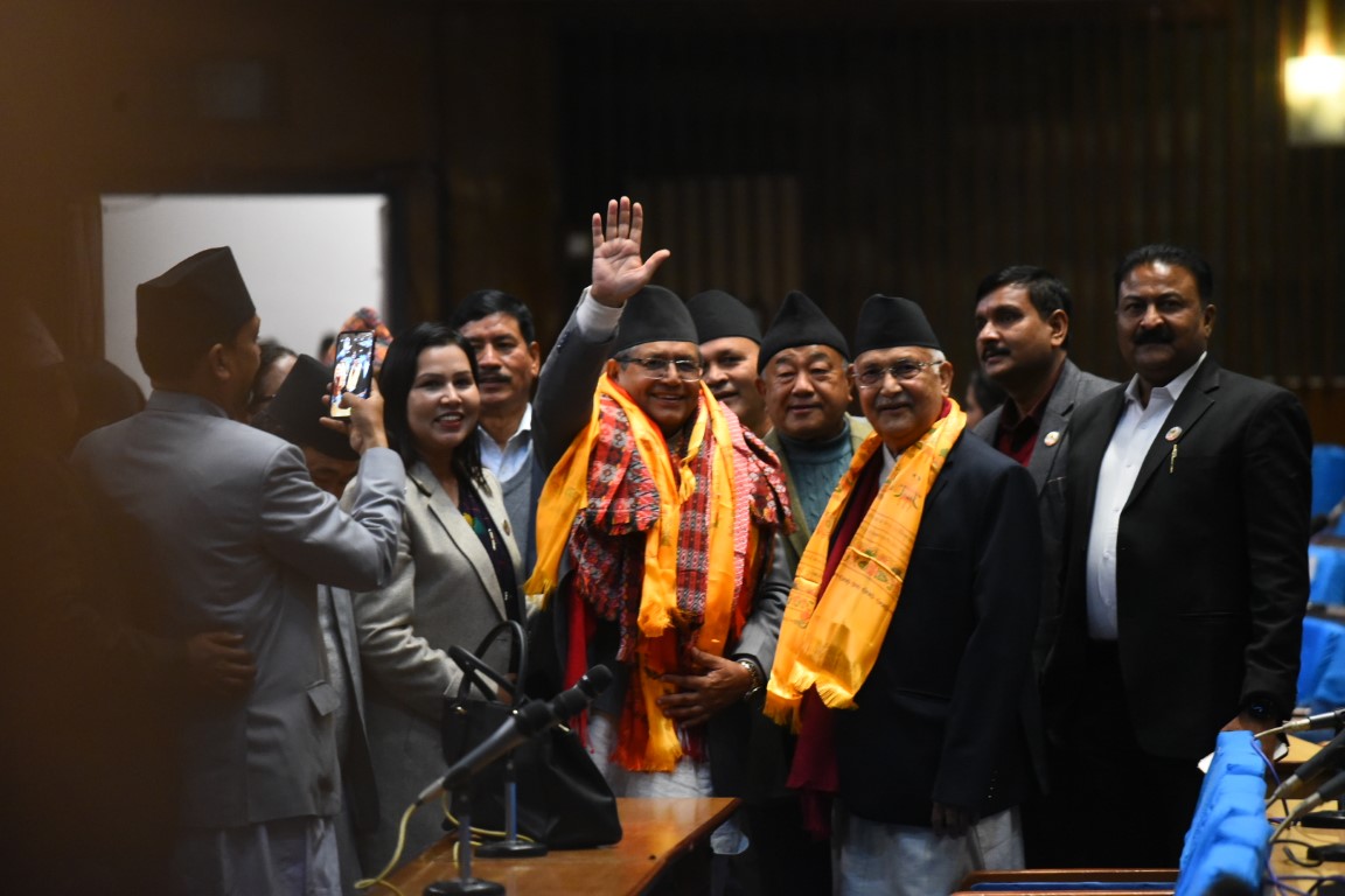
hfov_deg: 10.3
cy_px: 448
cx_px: 672
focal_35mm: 200
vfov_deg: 6.9
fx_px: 7472
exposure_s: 1/160
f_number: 4
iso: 6400
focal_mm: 200
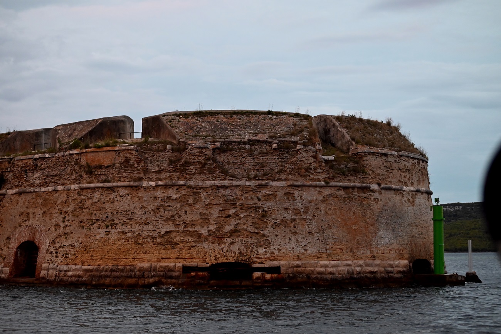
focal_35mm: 80
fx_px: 1113
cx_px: 250
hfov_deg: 25.4
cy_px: 167
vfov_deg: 17.1
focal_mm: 80
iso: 3200
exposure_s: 1/200
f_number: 4.5
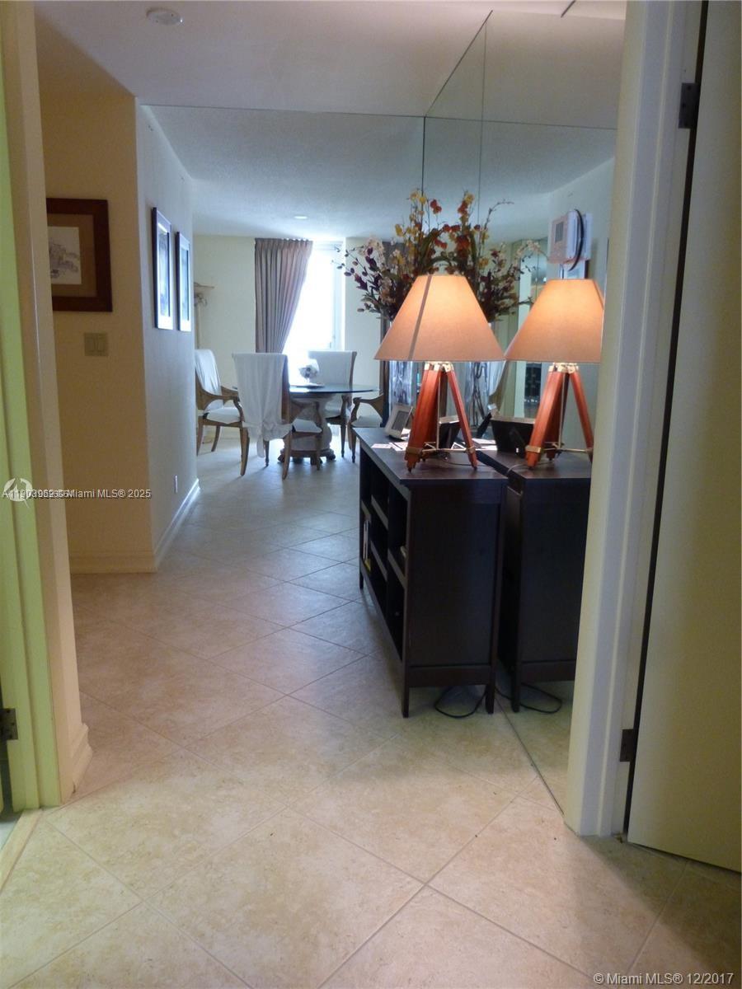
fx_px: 715
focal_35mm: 25
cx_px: 371
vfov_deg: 69.4
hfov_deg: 54.9
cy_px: 494
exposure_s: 1/30
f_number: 2.8
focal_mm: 4.5
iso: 400
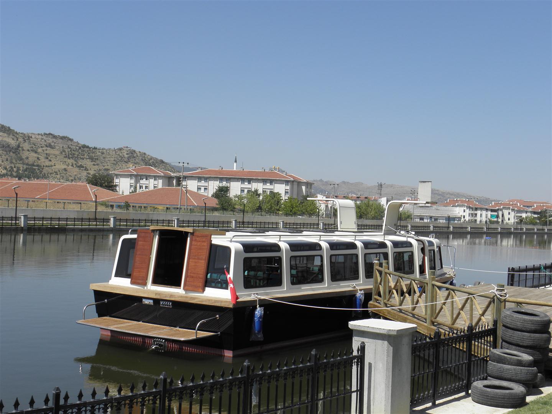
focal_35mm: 51
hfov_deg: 37.5
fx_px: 813
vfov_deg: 28.6
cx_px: 276
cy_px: 207
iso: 64
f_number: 5.6
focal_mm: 9.22
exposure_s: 1/320
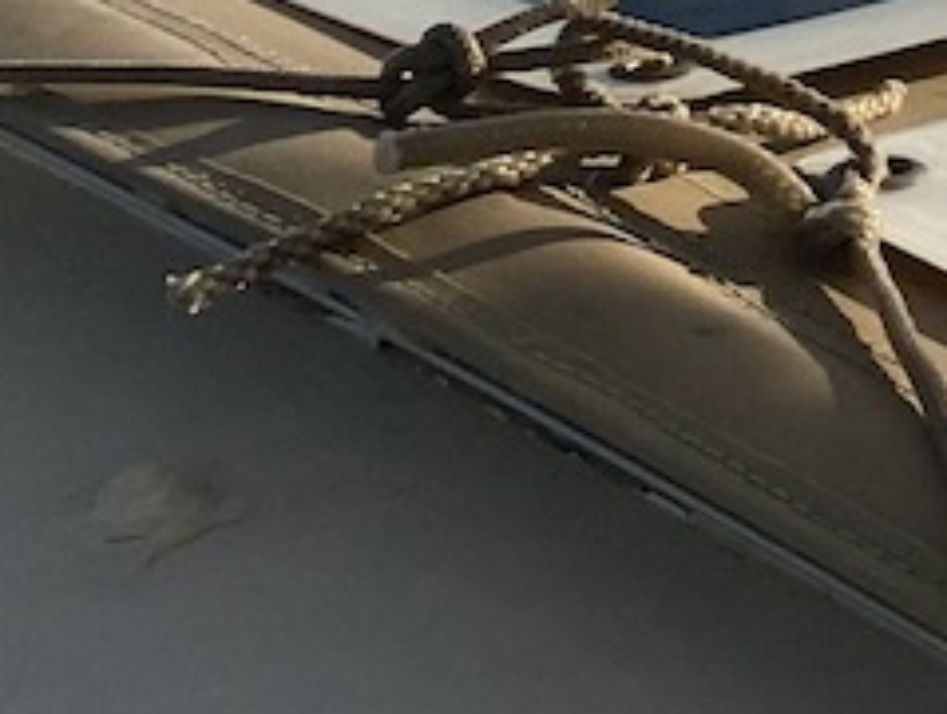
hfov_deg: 11.1
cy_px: -1043
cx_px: 2508
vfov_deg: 9.4
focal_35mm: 139
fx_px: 3808
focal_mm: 4.25
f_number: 1.8
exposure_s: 1/2463
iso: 32
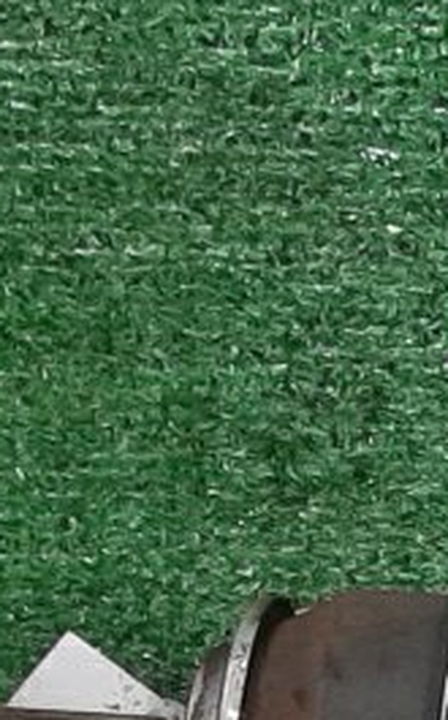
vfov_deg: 13.6
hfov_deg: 7.1
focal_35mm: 150
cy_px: 810
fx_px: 2938
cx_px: 1659
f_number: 1.7
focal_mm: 3.93
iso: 84
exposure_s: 1/50
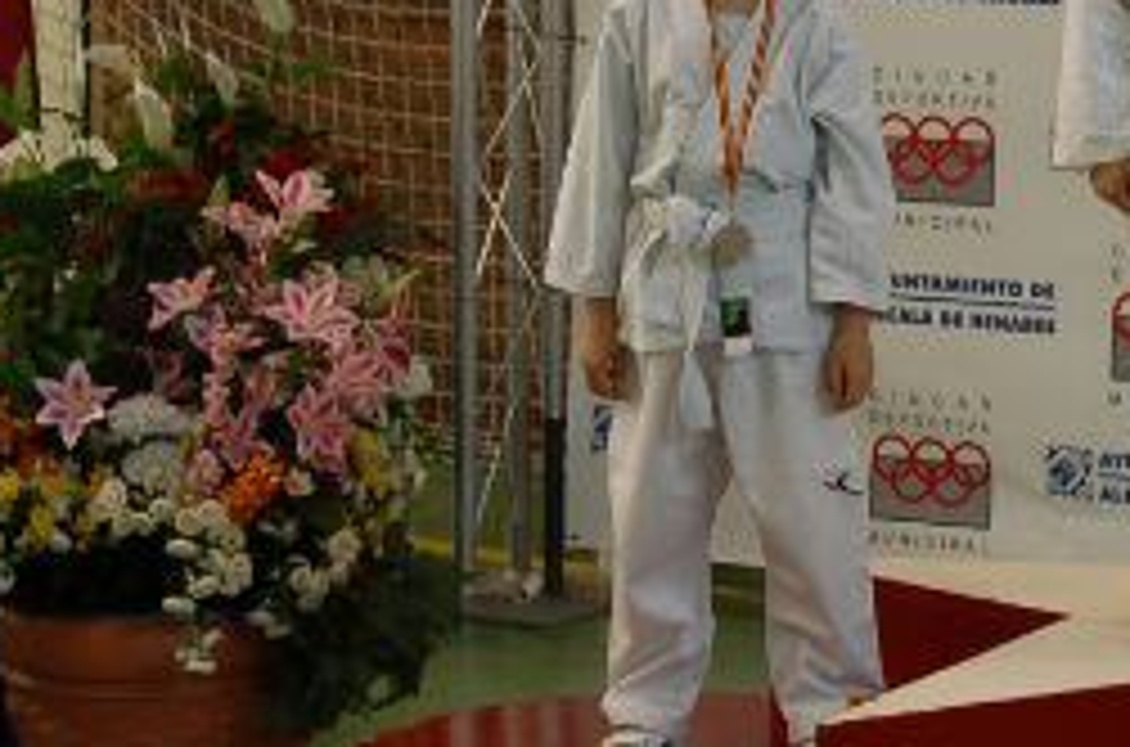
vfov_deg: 12.2
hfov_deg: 17.7
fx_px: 3482
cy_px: 166
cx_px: 1297
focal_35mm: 111
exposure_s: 1/60
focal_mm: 31
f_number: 4
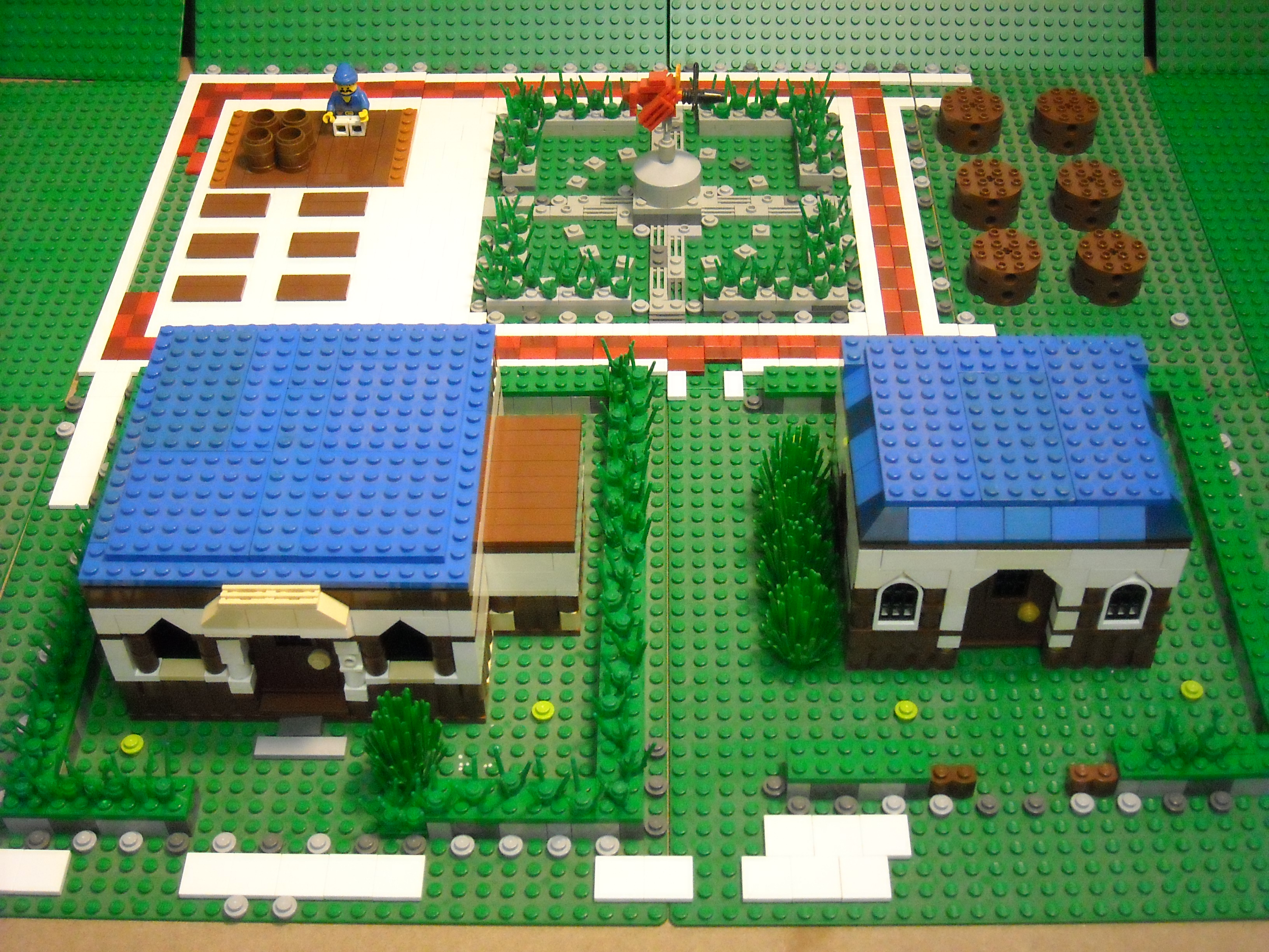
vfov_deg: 29.7
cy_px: 476
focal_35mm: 49
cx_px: 634
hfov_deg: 38.9
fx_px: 1796
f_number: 3.2
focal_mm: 7.92
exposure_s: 1/88
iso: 800
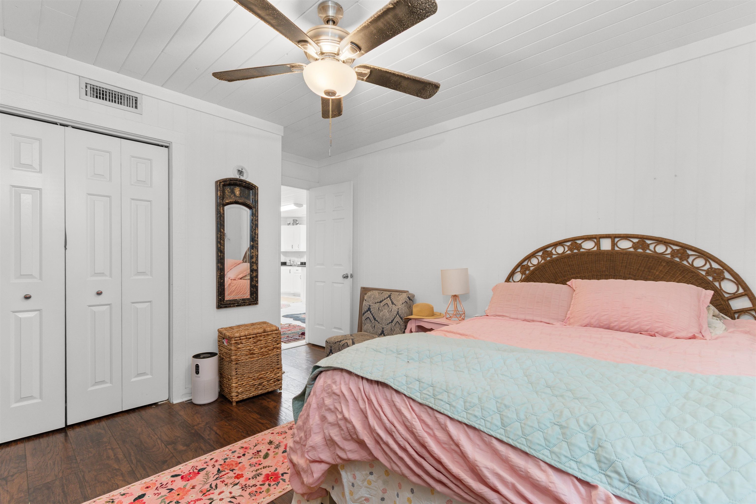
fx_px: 315
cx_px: 378
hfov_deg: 100.4
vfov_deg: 77.3
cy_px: 252
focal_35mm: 15
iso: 100
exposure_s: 2.5
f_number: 4.5
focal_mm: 10
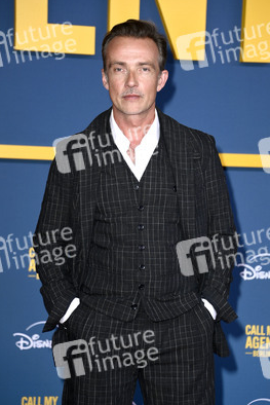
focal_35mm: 137
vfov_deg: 15.0
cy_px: 200
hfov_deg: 10.0
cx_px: 136
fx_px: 1540
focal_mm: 135
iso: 800
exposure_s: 1/200
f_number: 5.6
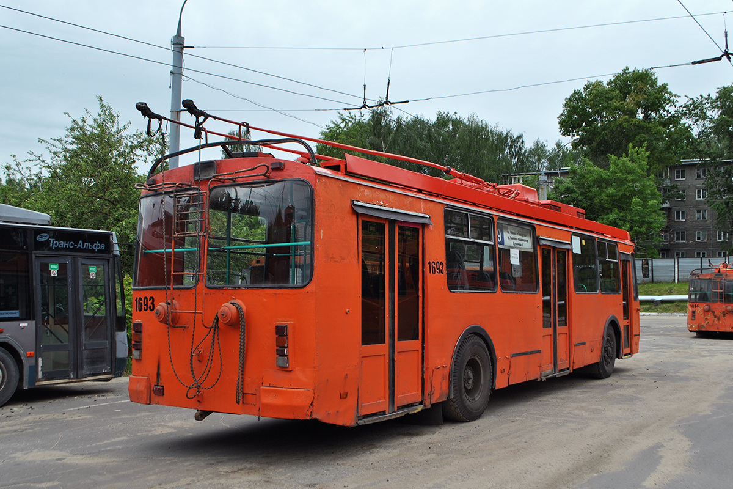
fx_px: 672
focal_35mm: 33
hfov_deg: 57.2
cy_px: 244
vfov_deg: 40.0
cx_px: 366
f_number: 6.3
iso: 100
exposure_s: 1/160
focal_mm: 22
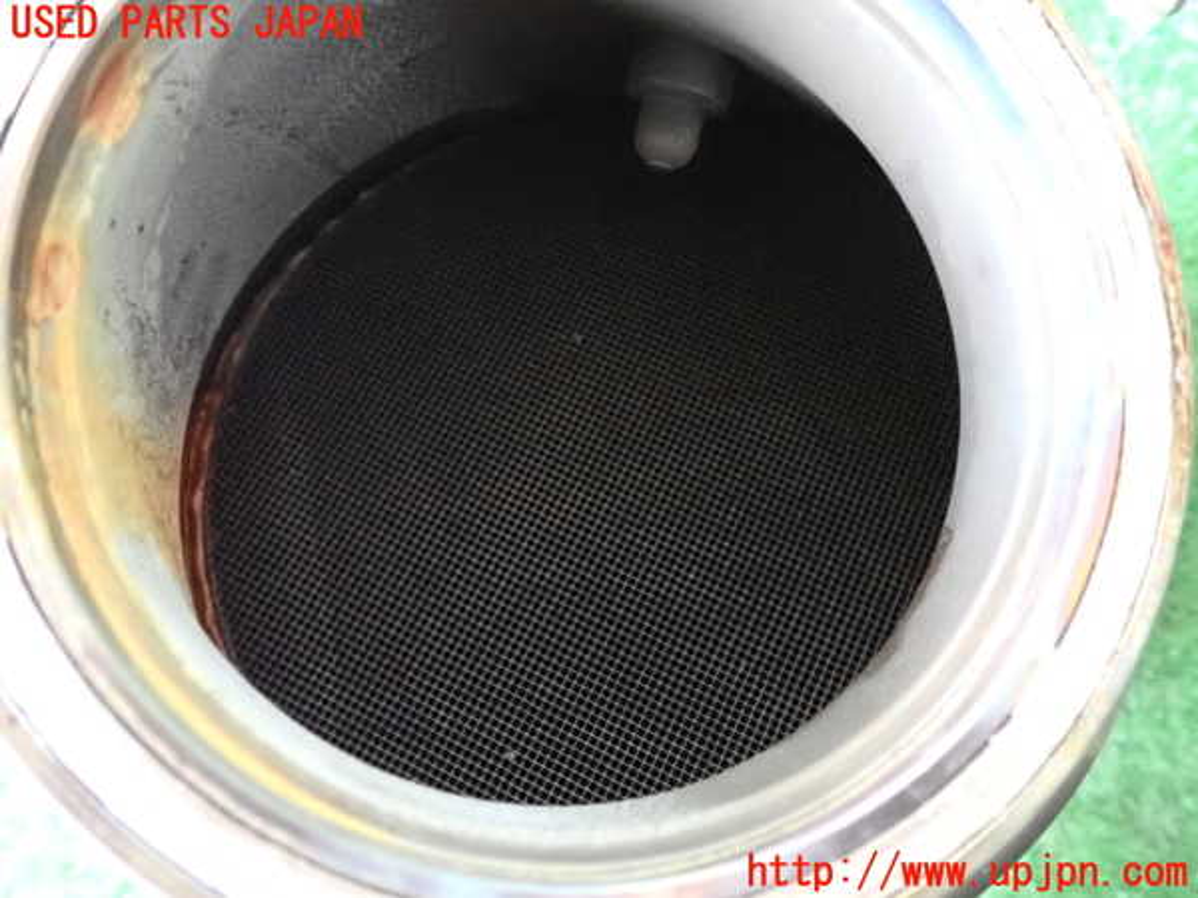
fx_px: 1038
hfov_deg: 60.0
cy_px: 449
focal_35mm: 30
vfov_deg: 46.8
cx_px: 599
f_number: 2.3
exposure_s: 1/160
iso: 6400
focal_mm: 5.4
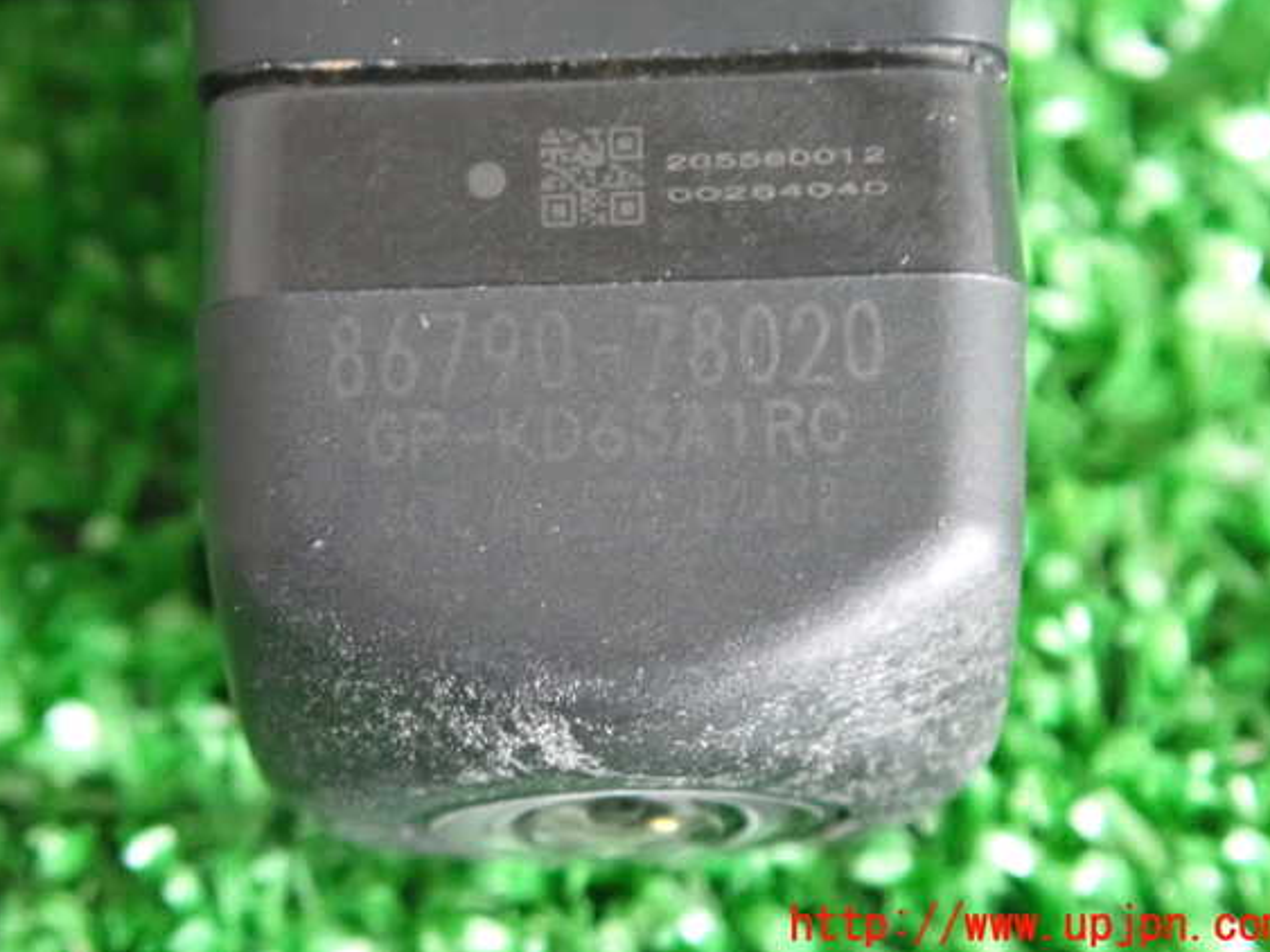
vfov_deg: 44.1
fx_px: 1174
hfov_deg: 56.8
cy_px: 447
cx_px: 623
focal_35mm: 32
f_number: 4.9
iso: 3200
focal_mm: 5.4
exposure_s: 1/40
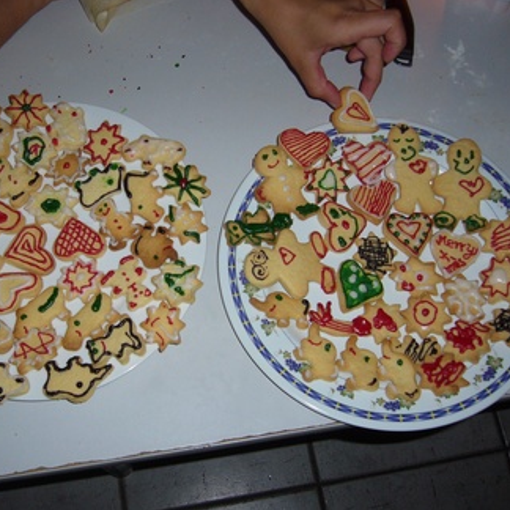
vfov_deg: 40.0
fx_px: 700
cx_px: 198
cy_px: 257
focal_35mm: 42
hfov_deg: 39.8
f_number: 2.8
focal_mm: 5.8
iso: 100
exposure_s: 1/30
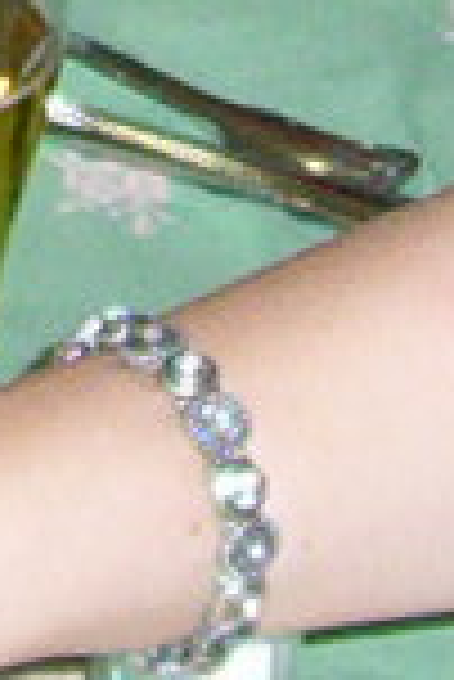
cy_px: -1049
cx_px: -315
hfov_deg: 3.9
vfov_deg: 5.6
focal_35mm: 351
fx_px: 6624
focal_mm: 5.77
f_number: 2.73
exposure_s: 1/60
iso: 140
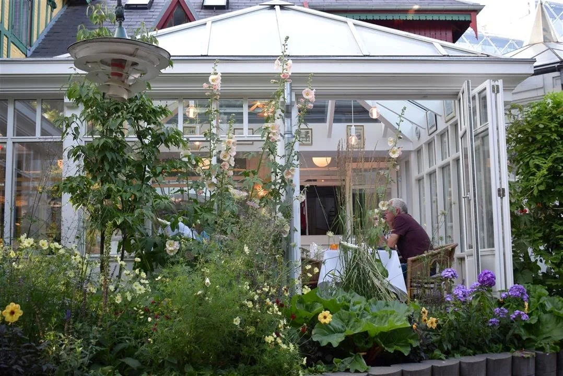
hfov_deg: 43.6
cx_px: 282
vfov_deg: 29.9
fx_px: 704
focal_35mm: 45
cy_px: 188
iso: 400
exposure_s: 1/100
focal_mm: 30
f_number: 5
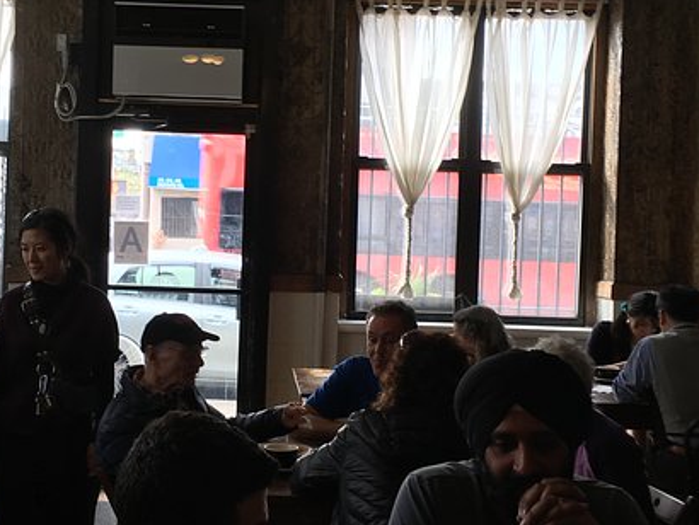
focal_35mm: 53
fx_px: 1071
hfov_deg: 36.1
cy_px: 245
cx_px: 290
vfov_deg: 27.5
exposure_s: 1/60
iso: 25
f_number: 2.2
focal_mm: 4.15
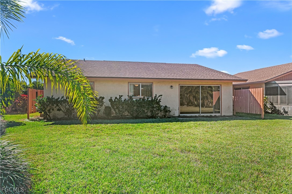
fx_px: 186
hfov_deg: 76.1
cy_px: 97
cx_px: 146
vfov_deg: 55.0
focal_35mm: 23
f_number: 10
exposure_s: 1/100
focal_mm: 23
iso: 320
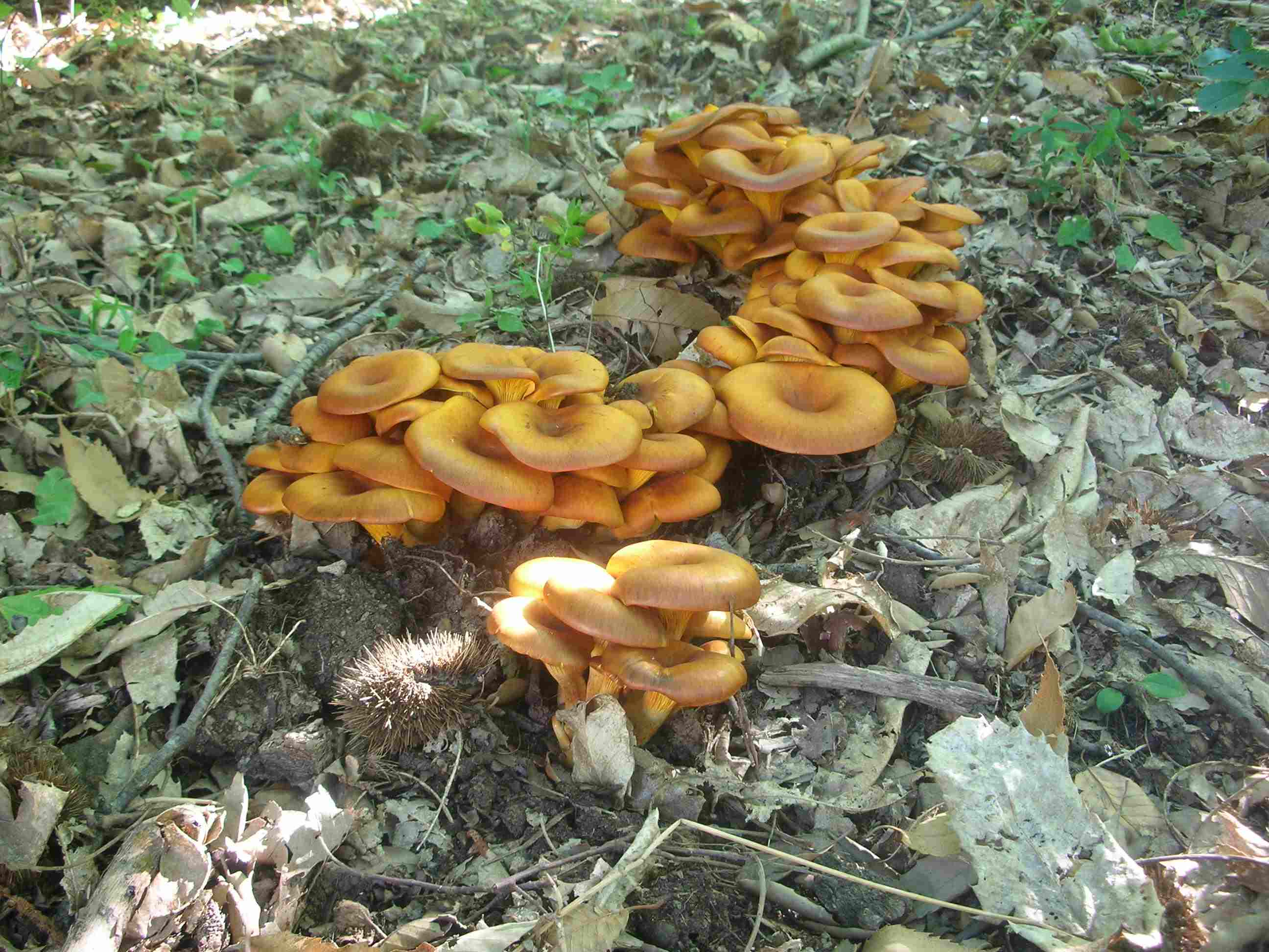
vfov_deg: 40.7
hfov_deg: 52.6
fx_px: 1283
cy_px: 476
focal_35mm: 35
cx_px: 634
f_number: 3
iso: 50
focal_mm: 5.8
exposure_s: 1/4.7
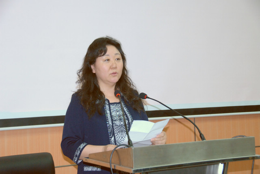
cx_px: 130
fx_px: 499
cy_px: 87
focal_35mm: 69
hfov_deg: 29.2
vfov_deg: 19.8
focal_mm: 46
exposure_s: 1/10
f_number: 4.5
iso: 1000
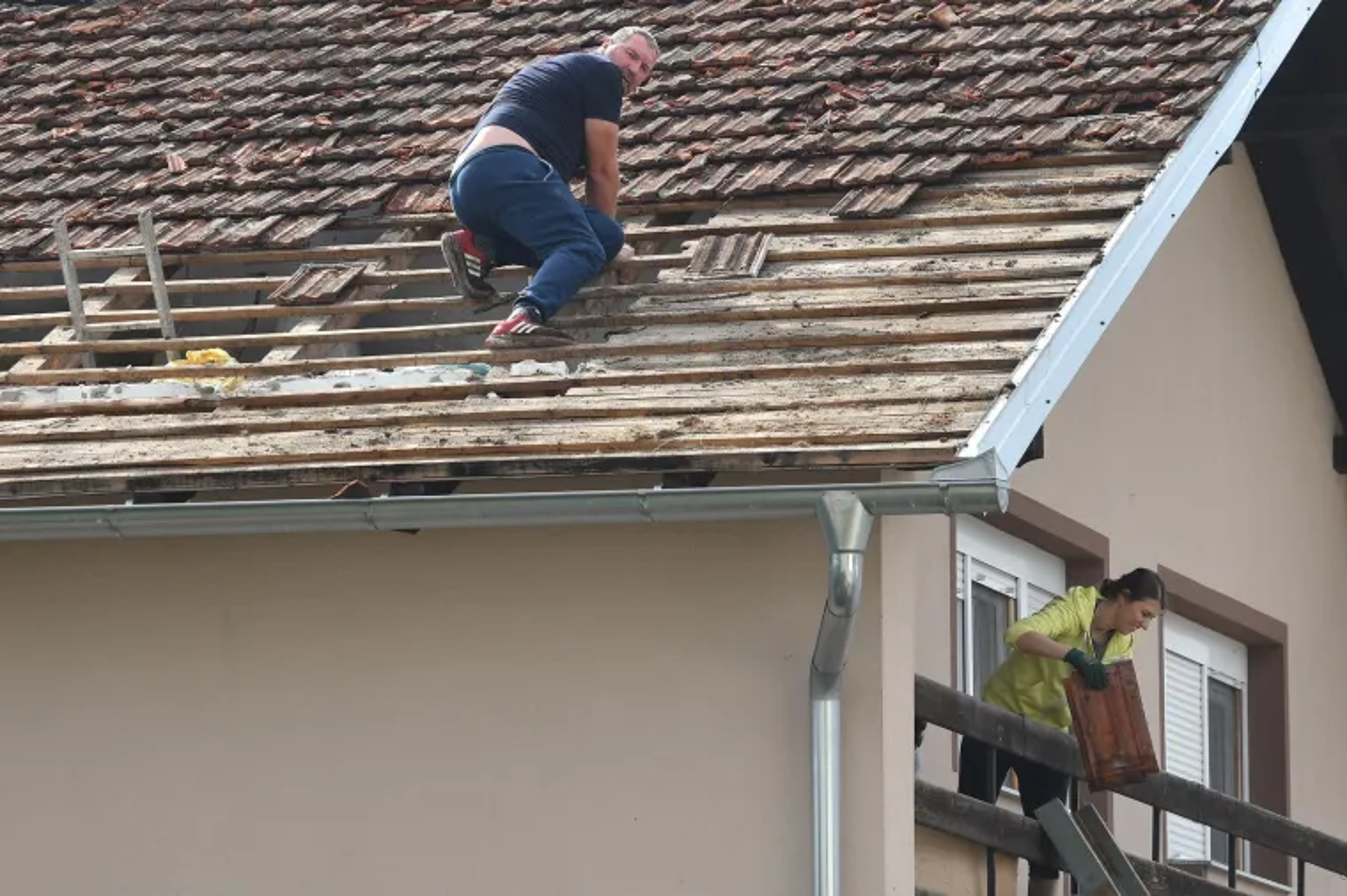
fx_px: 4563
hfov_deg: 16.8
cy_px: 448
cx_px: 674
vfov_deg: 11.2
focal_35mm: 122
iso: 110
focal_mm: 122
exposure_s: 1/800
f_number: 6.3
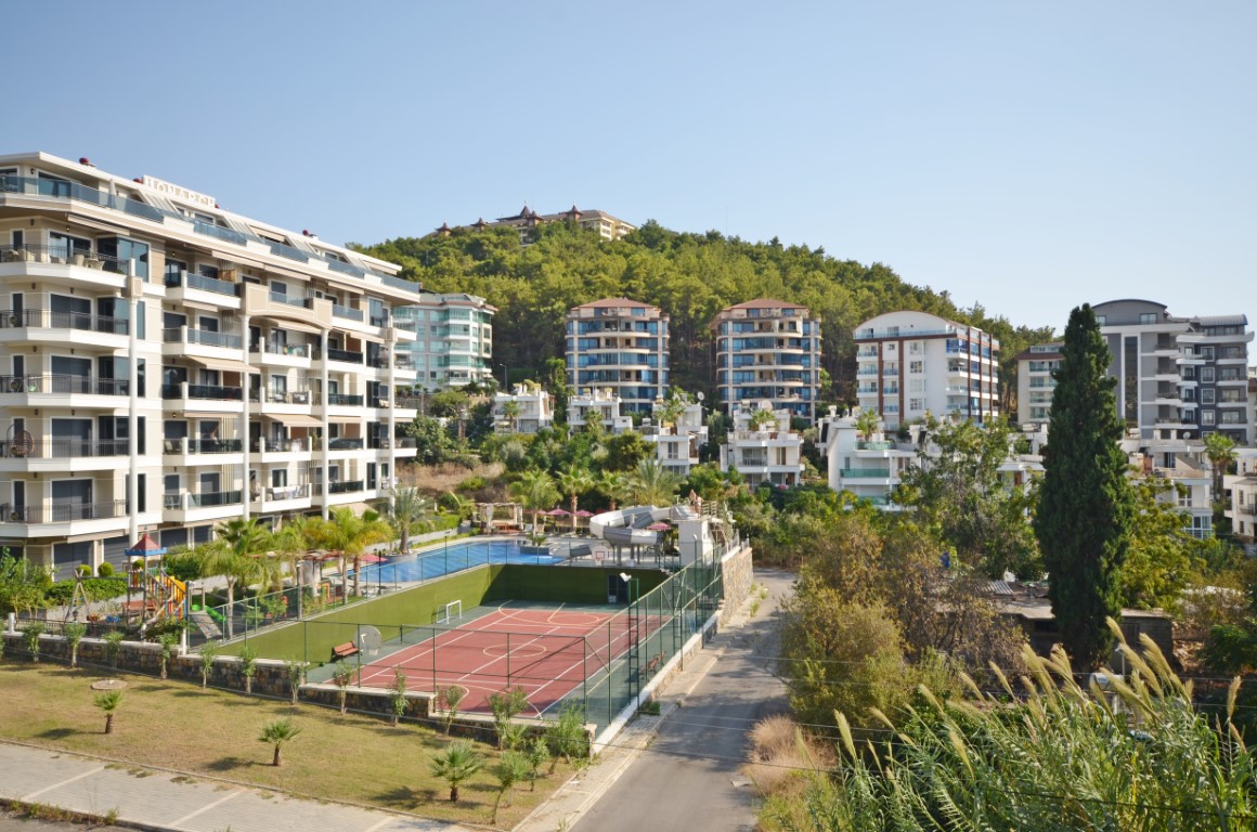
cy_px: 416
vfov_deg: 43.4
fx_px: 1045
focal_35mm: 30
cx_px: 628
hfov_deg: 62.0
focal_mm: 20
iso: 100
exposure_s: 1/250
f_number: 8
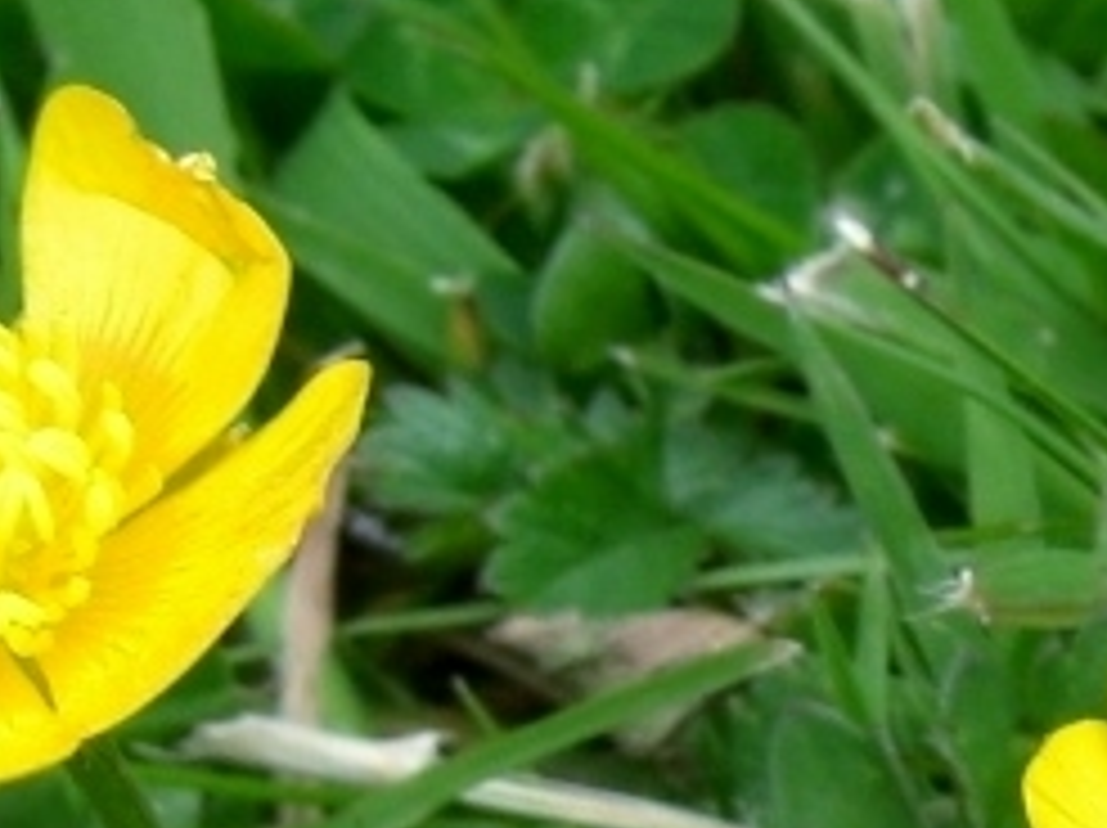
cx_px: 1598
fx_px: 3514
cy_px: 774
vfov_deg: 13.3
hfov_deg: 16.5
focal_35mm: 110
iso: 80
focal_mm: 7.9
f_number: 4
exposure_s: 1/250
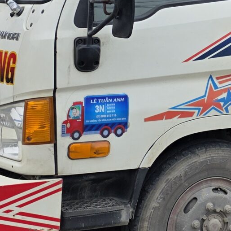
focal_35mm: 101
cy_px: 1
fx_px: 763
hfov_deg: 16.1
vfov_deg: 16.9
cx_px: 323
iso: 40
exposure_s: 1/180
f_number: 1.7
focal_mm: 6.3
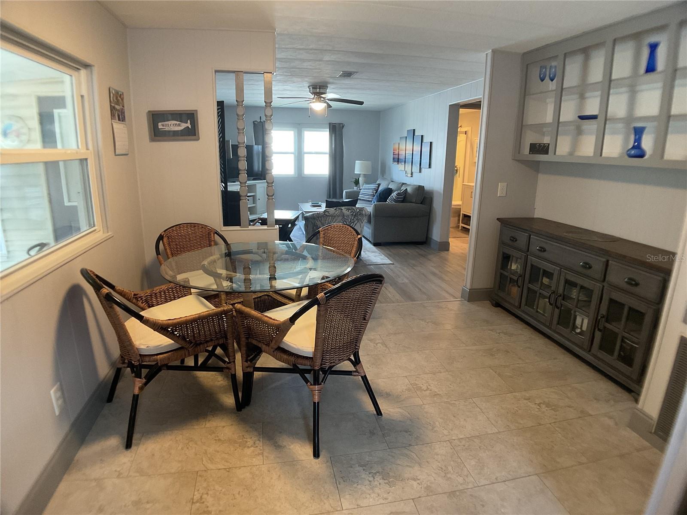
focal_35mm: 29
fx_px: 576
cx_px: 344
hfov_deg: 61.7
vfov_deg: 48.2
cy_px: 258
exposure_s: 1/60
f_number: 1.8
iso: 80
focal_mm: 3
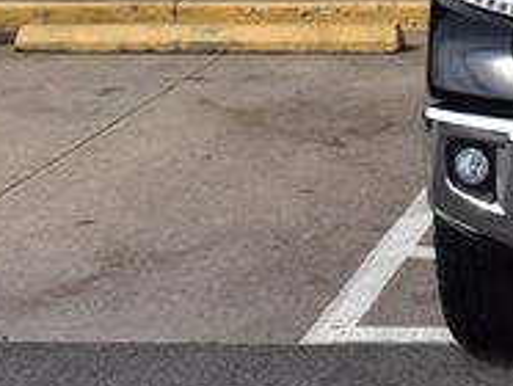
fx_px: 2132
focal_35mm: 144
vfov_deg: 10.1
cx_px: 844
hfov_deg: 12.8
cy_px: -157
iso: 320
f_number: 11
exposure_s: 1/500
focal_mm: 29
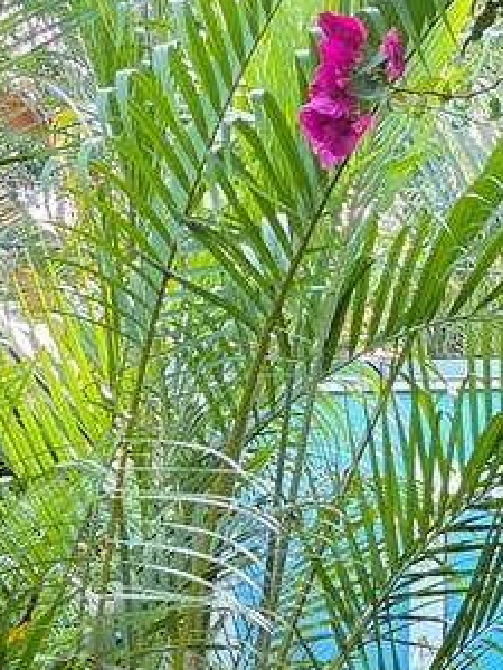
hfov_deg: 14.7
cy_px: 887
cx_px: 803
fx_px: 1782
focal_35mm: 92
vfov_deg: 19.5
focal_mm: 5.4
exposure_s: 1/180
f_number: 1.8
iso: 160
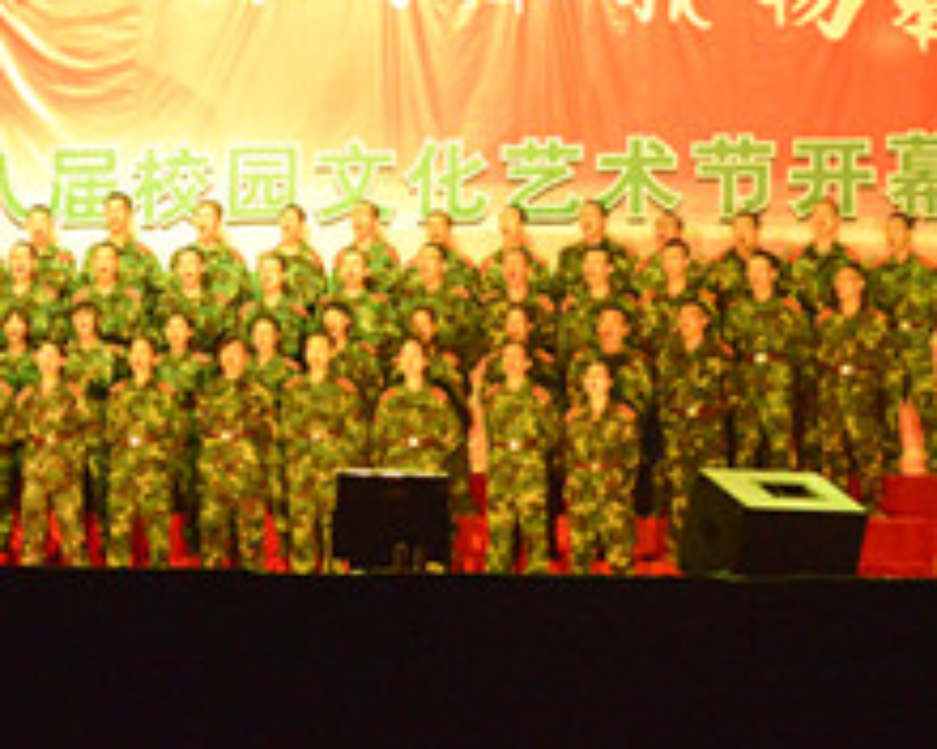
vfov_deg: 15.1
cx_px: 179
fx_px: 2829
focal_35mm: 102
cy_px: 274
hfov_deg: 18.6
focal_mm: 32
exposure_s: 1/400
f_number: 5.6
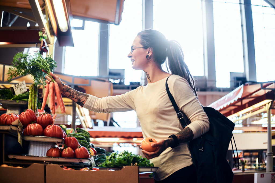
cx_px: 138
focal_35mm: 53
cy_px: 92
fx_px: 405
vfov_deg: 25.5
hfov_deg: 37.5
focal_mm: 35
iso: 320
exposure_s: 1/125
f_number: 2.5
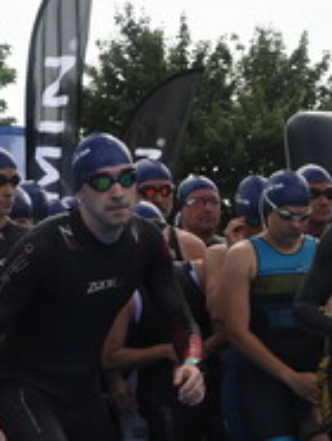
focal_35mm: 132
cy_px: 273
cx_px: 422
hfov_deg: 11.0
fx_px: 1684
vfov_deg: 14.9
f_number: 13
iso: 1250
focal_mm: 40
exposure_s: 1/640
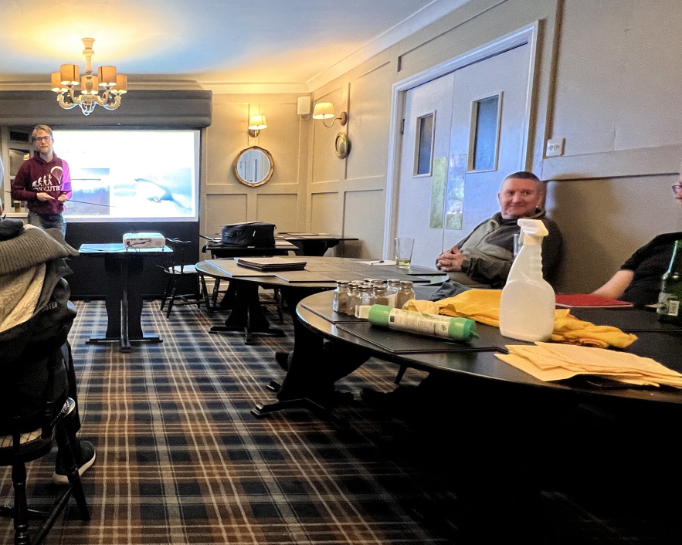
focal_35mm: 23
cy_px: 263
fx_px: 464
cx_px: 126
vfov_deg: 60.8
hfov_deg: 65.3
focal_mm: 1.57
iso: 400
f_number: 1.8
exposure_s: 1/50
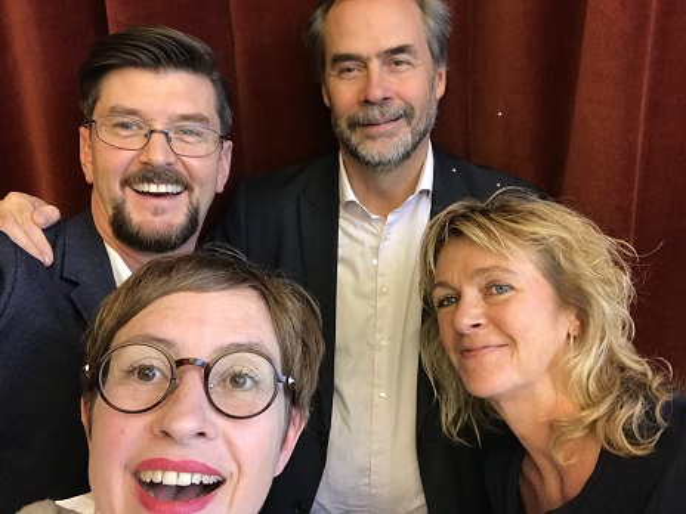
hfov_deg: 56.8
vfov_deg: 44.2
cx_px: 343
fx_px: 634
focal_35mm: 32
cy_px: 257
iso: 125
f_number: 2.2
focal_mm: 2.87
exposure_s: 1/33
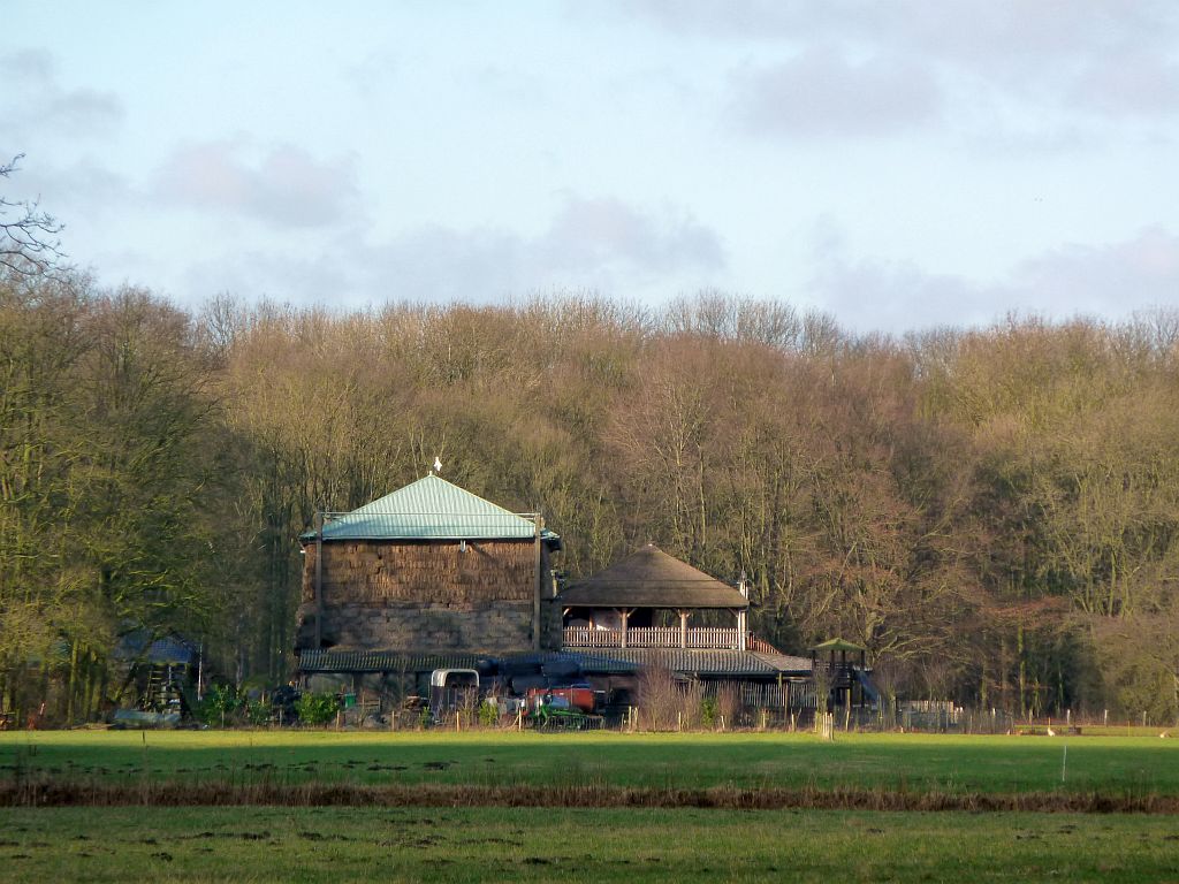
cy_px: 442
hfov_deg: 6.3
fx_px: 10797
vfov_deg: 4.7
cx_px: 590
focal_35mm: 317
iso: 125
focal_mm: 49.2
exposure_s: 1/200
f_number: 4.9
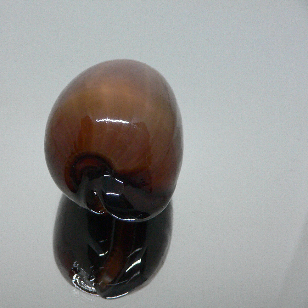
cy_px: 154
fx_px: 423
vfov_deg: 40.0
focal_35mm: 42
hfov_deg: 39.8
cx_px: 117
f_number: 2.8
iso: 200
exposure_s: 1/50
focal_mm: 4.6
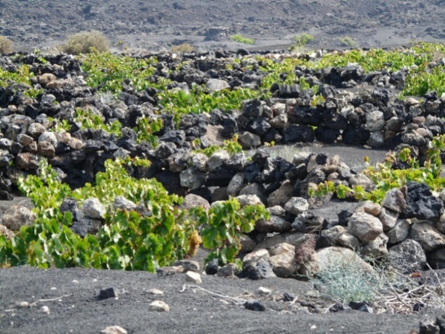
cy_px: 167
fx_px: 3239
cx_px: 222
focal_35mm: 252
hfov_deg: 7.9
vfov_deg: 5.9
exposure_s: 1/250
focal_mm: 41.5
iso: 100
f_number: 4
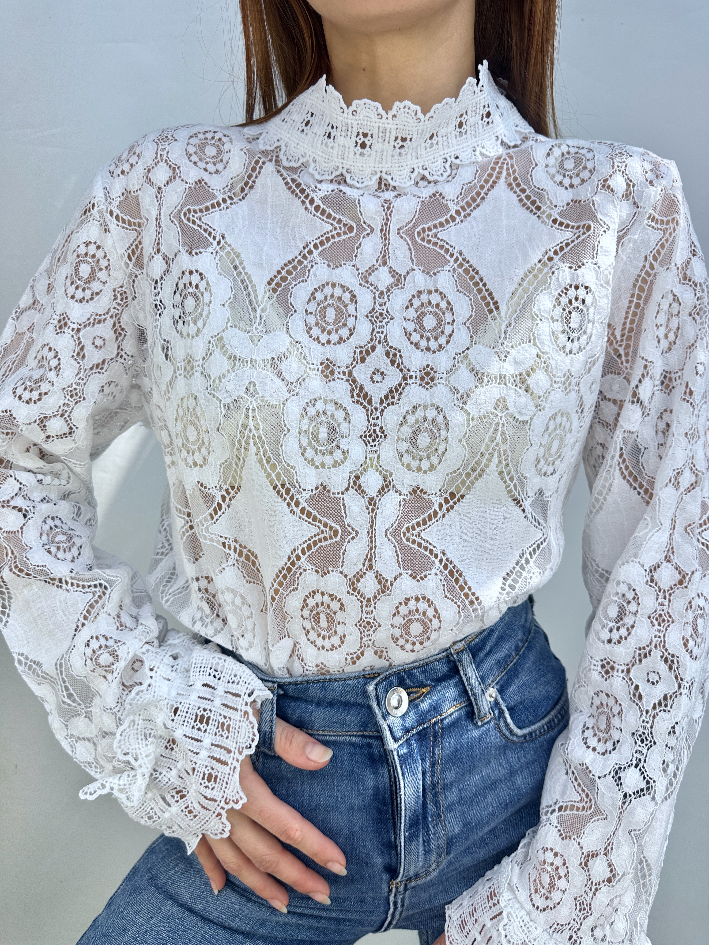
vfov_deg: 71.6
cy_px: 472
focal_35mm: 24
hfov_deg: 56.8
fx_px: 655
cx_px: 354
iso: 80
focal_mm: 6.86
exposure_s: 1/734
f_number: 1.78
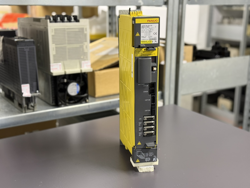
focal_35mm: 48
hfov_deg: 39.7
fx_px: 347
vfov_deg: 30.3
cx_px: 125
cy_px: 94
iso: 200
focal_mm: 6.76
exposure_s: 1/33
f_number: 1.78
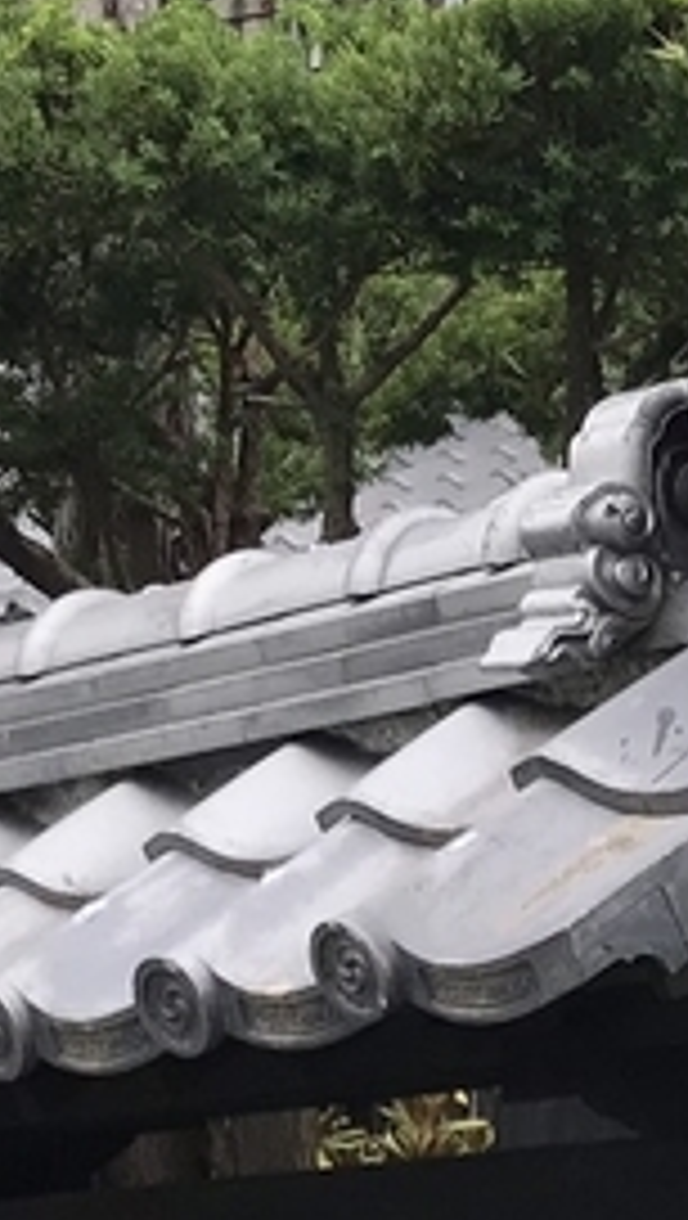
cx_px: 980
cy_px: 437
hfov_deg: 8.8
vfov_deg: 15.9
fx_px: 4366
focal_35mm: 135
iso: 20
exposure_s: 1/344
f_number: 1.8
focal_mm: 3.99
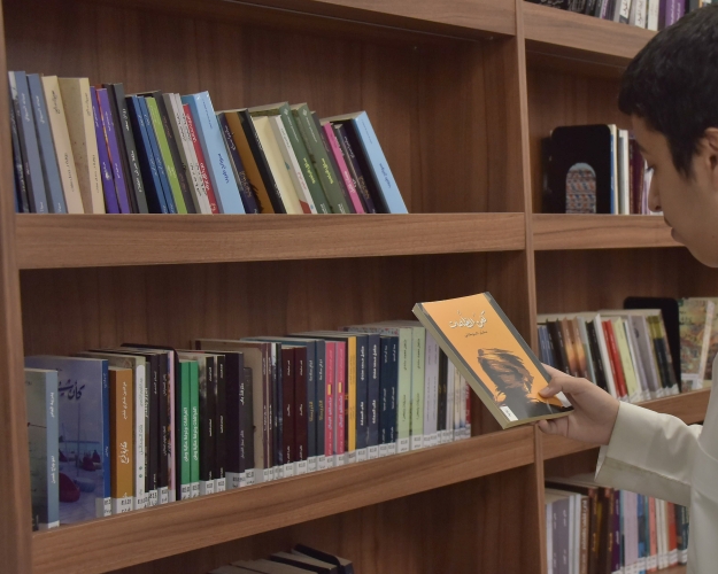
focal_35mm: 60
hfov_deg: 30.8
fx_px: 1275
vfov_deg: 25.4
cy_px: 286
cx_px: 549
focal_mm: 40
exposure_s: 1/250
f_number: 4
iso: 1400
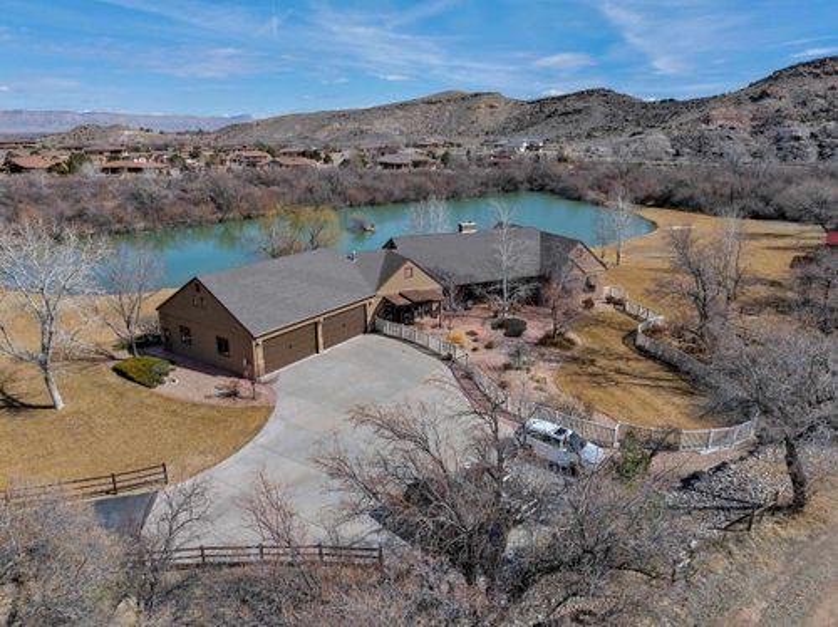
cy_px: 314
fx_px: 580
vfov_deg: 56.7
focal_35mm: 24
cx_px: 419
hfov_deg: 71.6
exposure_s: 1/1000
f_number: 2.8
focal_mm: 12.29
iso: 140
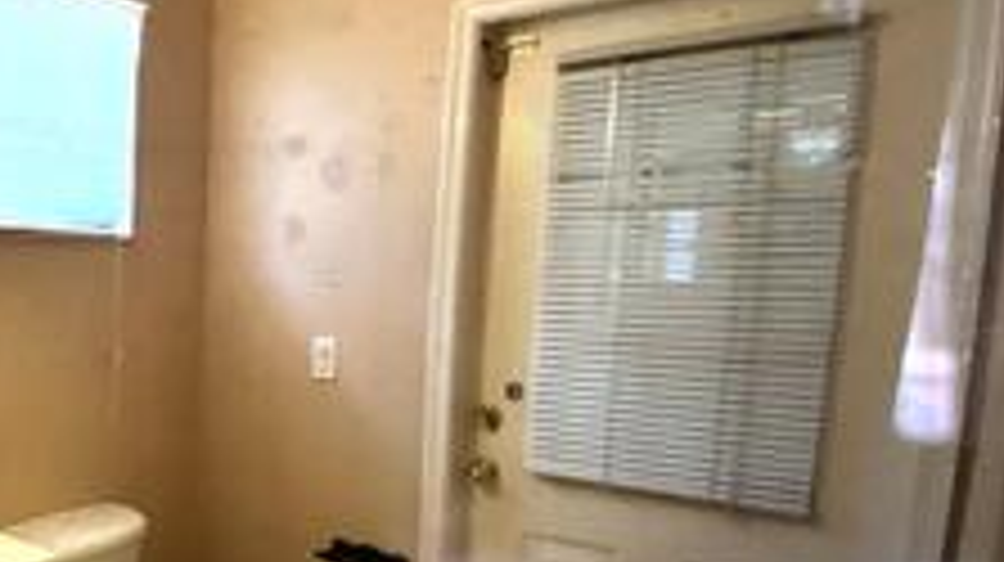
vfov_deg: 25.1
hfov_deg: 40.8
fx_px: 1250
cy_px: 144
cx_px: 126
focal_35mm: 47
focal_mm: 6.86
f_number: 1.78
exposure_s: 1/60
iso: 500
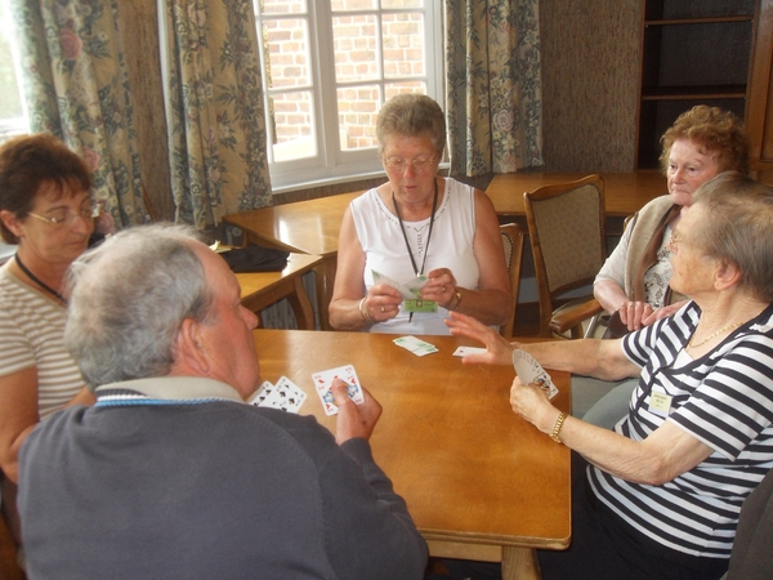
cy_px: 290
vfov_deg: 40.7
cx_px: 386
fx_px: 782
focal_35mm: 35
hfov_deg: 52.6
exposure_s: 1/45
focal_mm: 6.3
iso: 200
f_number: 3.5
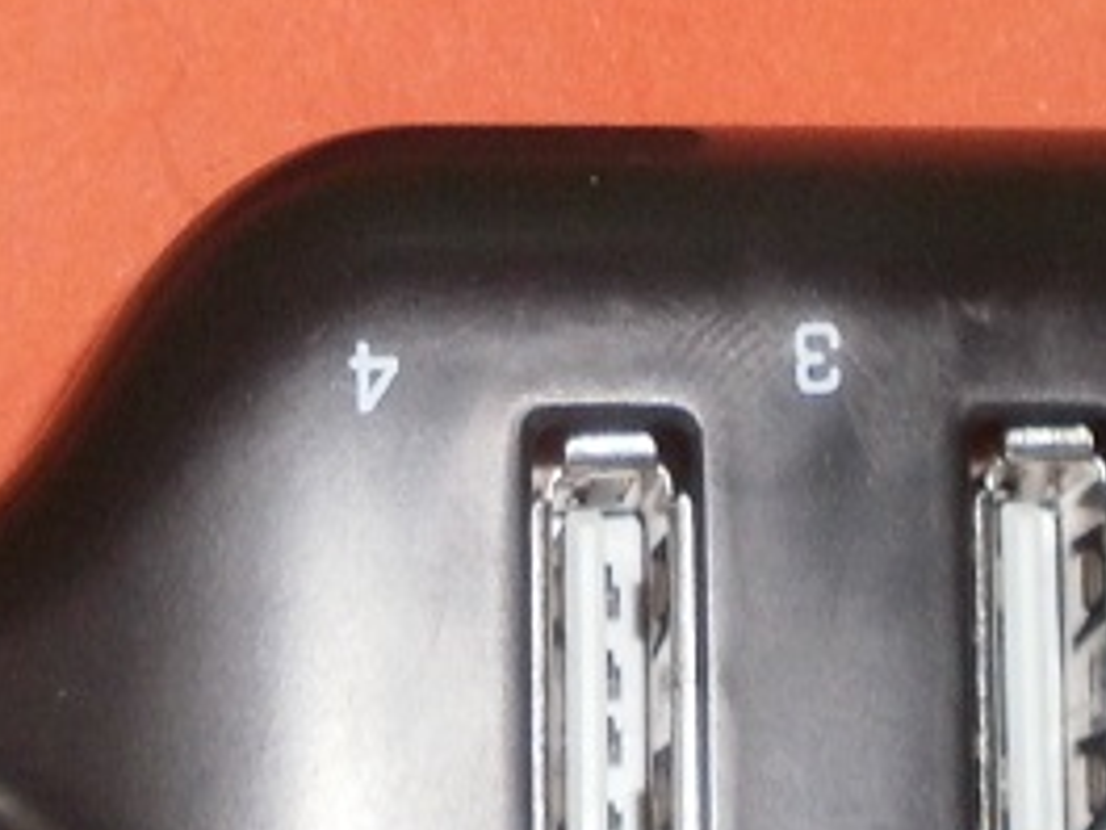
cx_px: 218
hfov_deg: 19.3
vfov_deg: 14.5
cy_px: 143
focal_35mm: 101
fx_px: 3227
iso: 125
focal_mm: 4.65
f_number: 2.6
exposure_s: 1/25
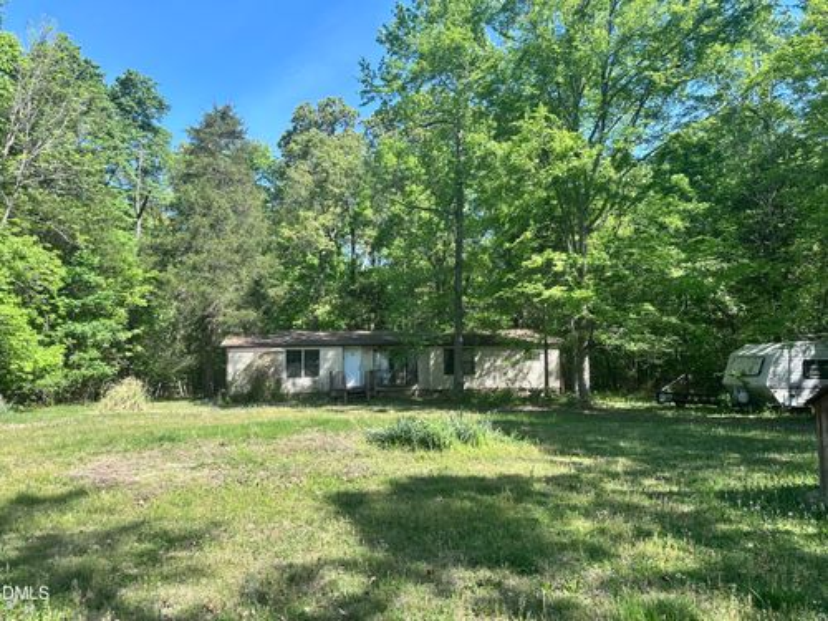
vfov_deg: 56.8
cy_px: 310
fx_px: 574
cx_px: 414
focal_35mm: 24
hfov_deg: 71.6
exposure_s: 1/1473
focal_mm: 6.86
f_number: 1.78
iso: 80
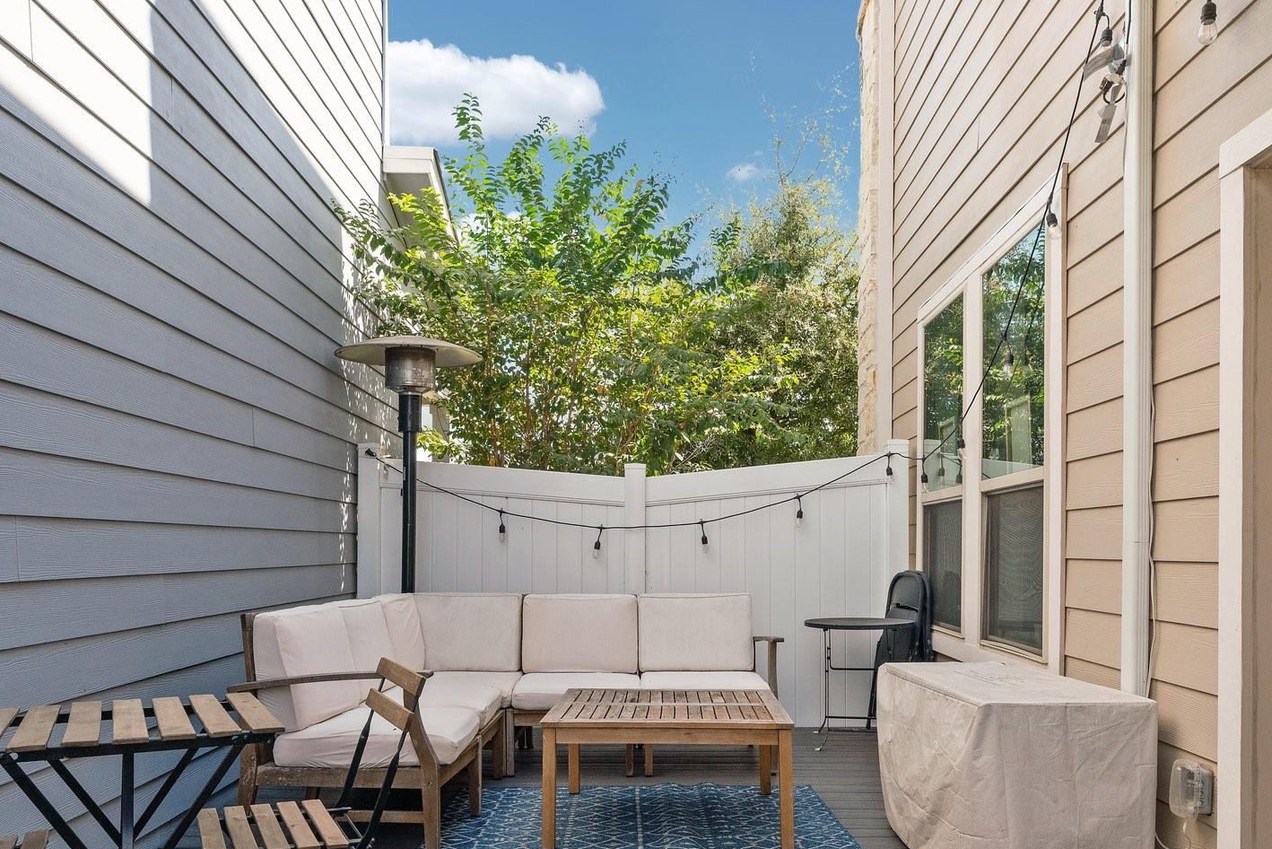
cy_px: 542
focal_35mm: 26
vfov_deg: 49.0
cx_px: 668
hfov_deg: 69.3
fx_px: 919
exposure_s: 1/500
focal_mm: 18
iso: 1000
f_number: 8
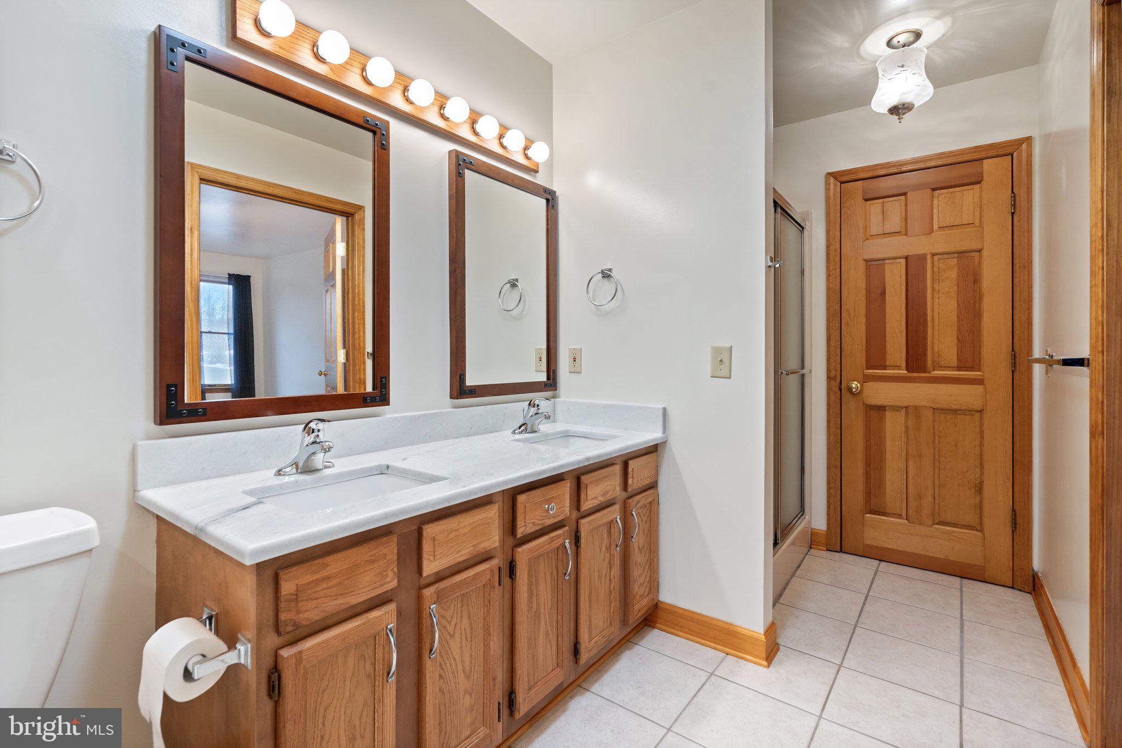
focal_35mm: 16
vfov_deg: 73.8
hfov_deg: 96.7
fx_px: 499
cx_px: 561
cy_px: 374
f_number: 8
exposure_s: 1/13
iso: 500
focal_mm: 16
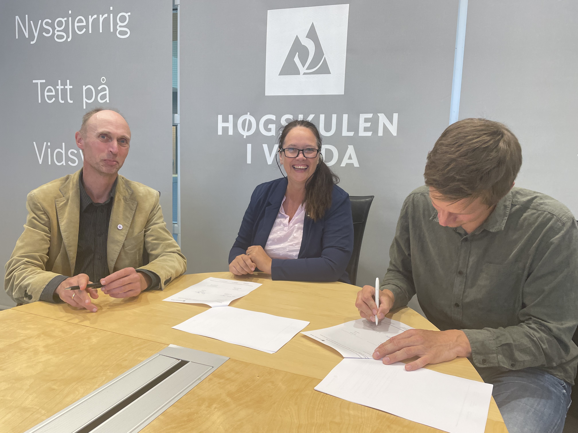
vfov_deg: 53.1
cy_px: 216
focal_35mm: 26
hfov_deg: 67.3
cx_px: 289
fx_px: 434
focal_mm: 4.2
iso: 125
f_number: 1.6
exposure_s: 1/100
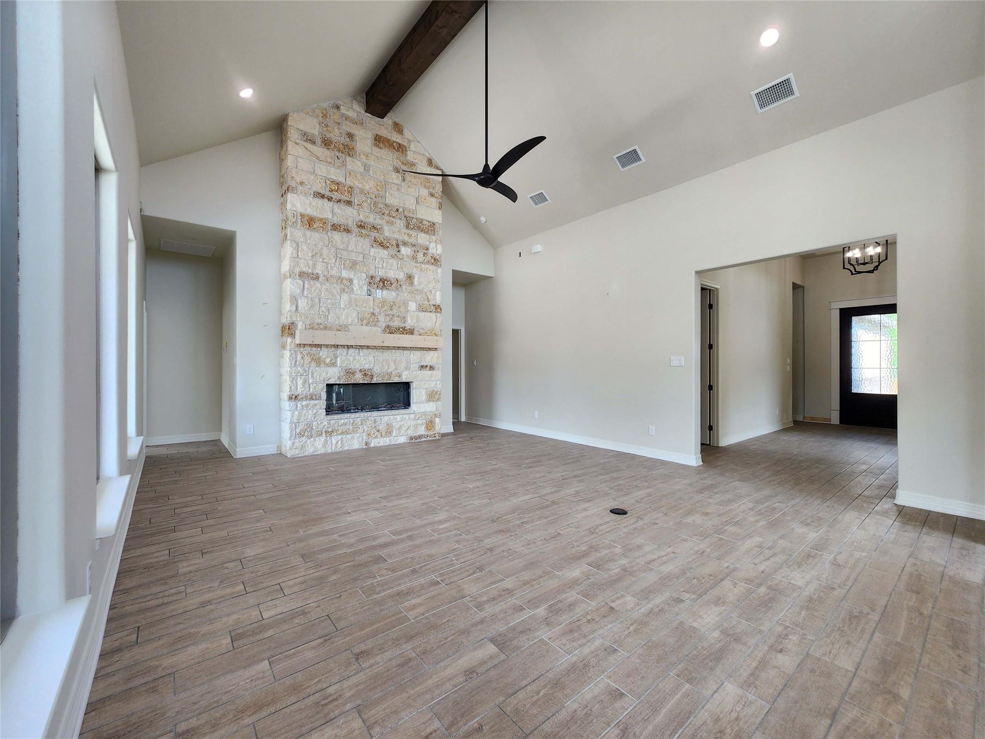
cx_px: 492
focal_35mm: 13
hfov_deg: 106.2
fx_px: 370
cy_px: 370
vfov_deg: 89.9
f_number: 2.2
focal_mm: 2.2
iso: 64
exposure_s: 1/60
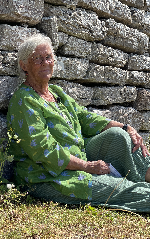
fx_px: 445
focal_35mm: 68
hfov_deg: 19.1
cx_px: 70
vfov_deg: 30.2
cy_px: 119
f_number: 2.2
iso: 32
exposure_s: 1/608
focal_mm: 7.5
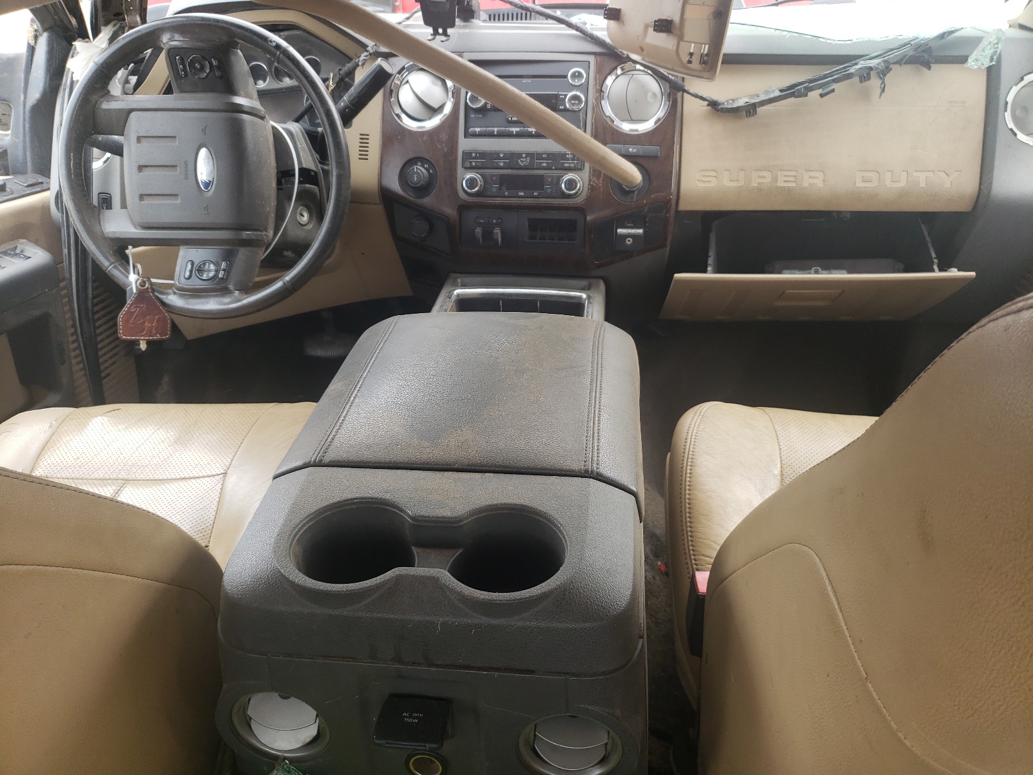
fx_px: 776
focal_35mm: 26
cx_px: 516
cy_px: 388
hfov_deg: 67.3
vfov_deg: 53.1
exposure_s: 1/141
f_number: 1.5
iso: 50
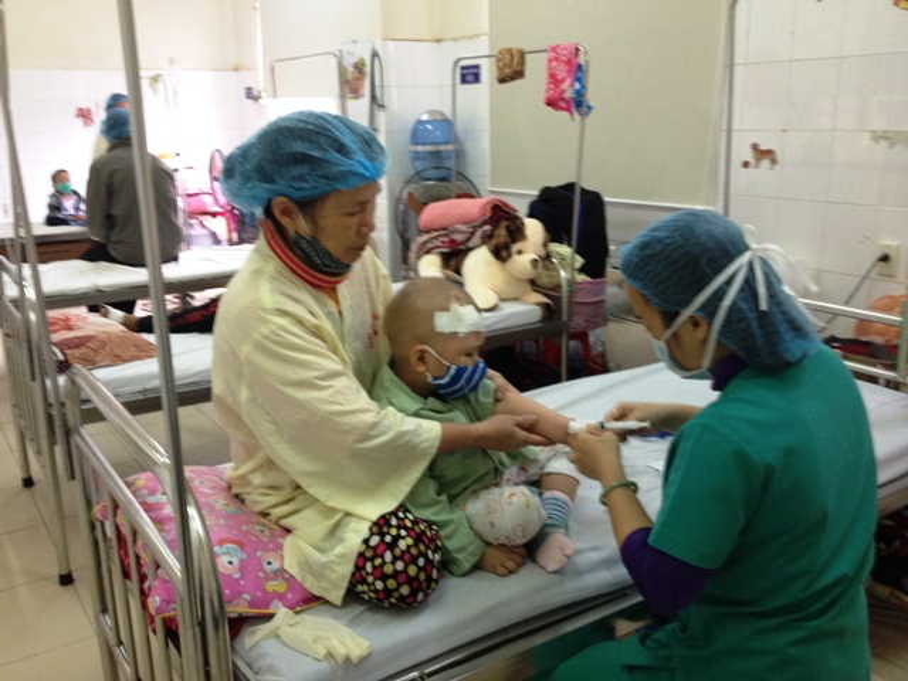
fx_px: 918
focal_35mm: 35
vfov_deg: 40.7
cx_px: 454
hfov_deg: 52.6
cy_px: 340
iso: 160
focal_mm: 4.28
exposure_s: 1/20
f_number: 2.4
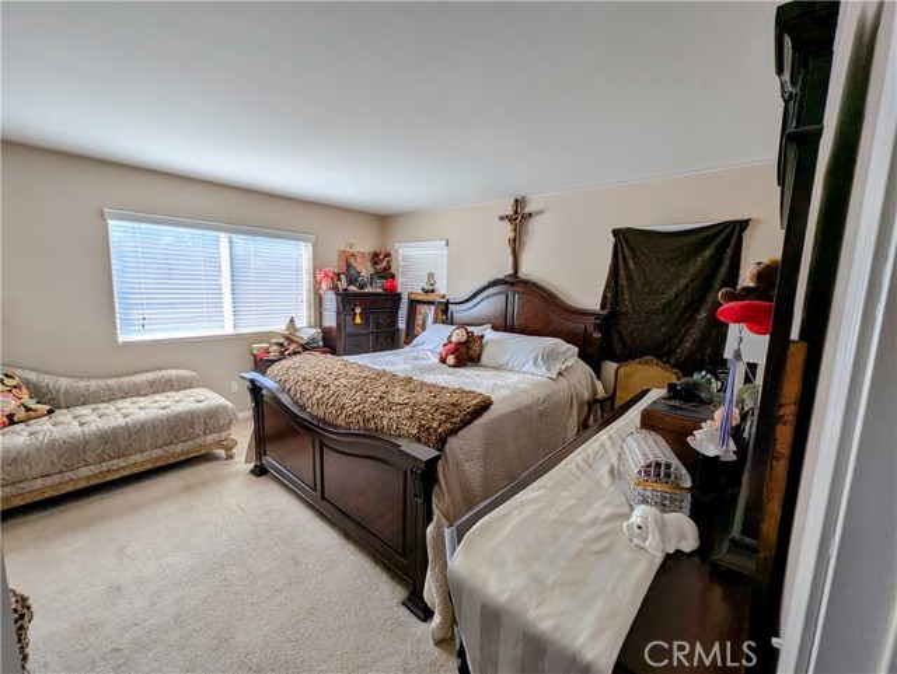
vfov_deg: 90.0
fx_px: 337
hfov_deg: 106.1
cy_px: 337
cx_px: 448
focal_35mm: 13
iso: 36
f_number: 2.2
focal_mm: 1.95
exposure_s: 1/135
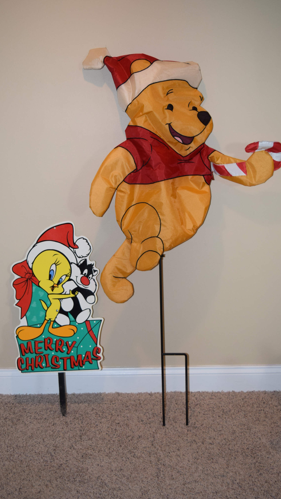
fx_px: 563
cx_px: 127
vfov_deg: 47.8
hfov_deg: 28.0
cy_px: 250
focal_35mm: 43
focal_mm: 27
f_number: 4.5
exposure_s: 1/80
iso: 800
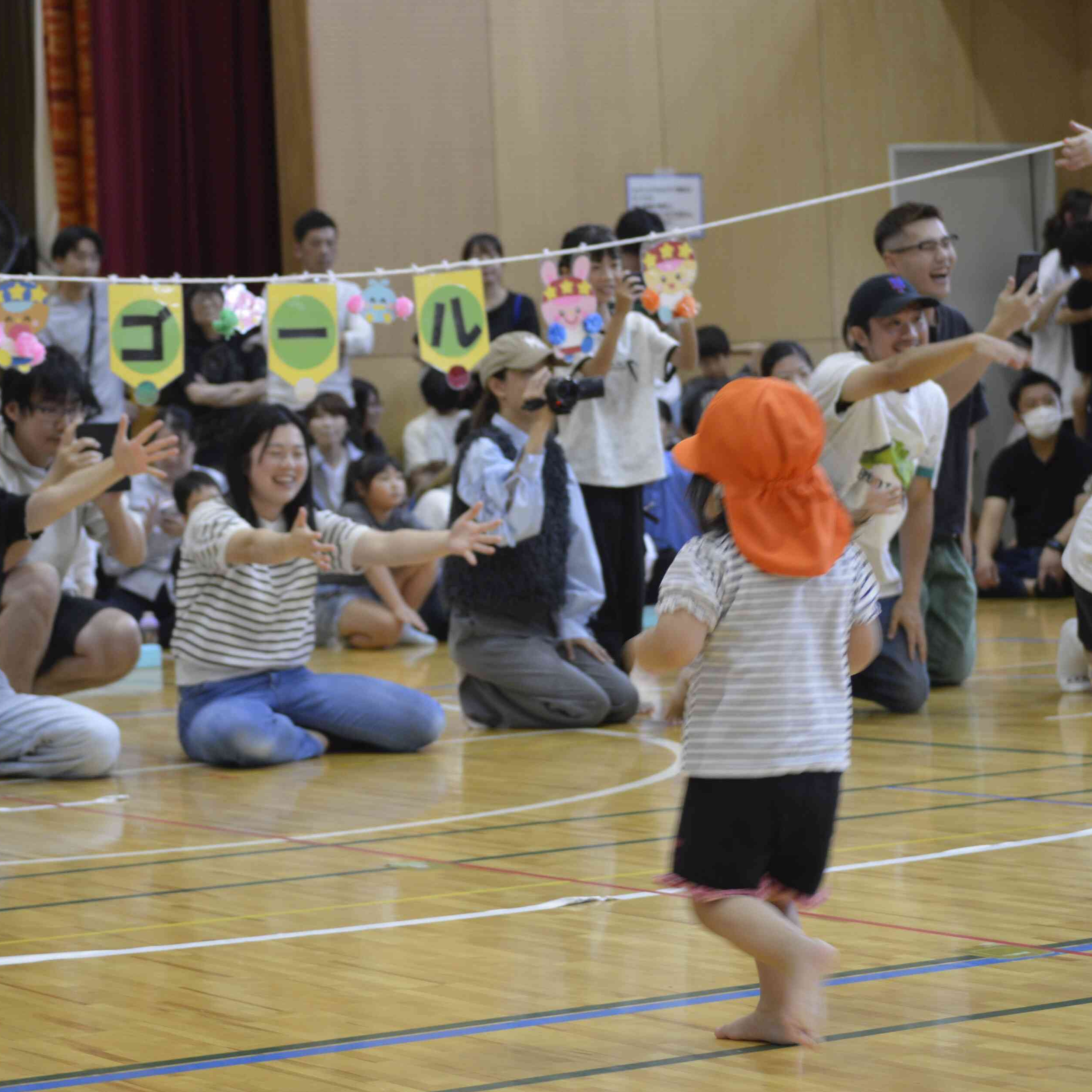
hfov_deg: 16.5
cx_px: 492
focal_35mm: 106
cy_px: 546
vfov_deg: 16.5
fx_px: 3770
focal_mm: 55
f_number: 4
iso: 500
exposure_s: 1/60
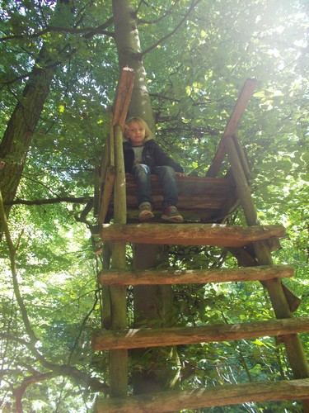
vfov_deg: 67.3
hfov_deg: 53.1
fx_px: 309
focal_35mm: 26
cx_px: 154
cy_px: 206
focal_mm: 4.6
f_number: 3.2
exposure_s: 1/25
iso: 140
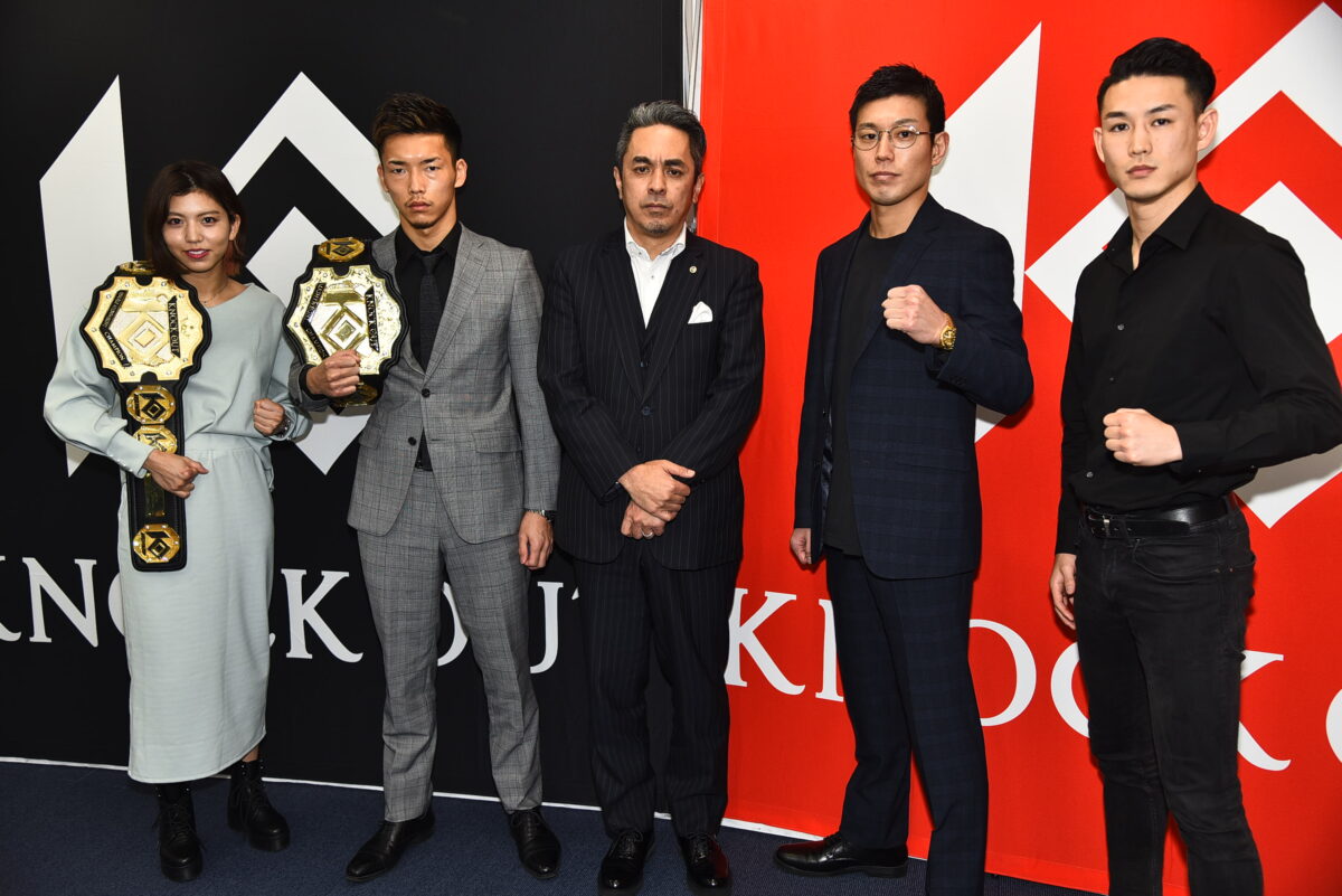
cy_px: 448
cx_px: 671
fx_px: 1193
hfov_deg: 58.7
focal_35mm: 32
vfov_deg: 41.1
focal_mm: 32
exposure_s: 1/160
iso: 320
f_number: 4
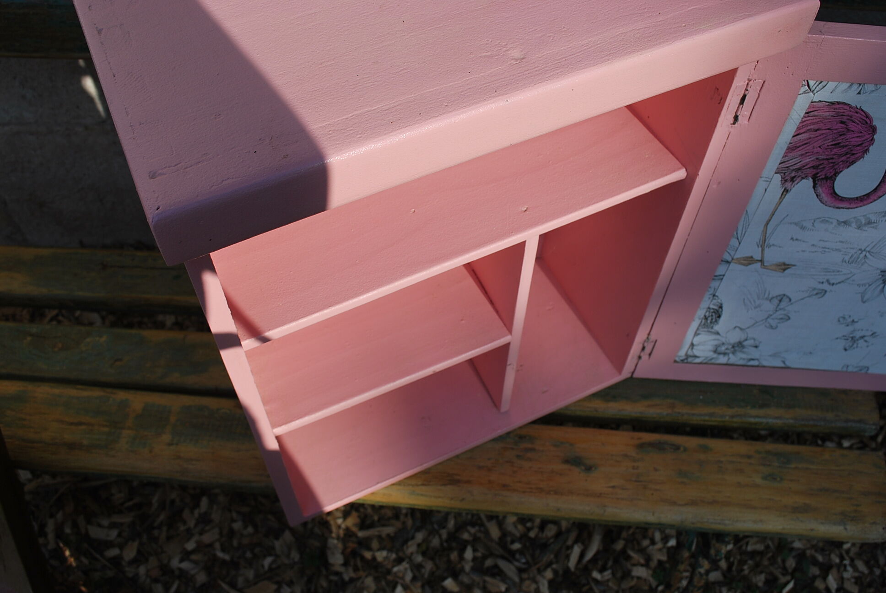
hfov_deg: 57.2
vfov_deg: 40.1
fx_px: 813
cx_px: 443
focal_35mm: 33
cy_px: 296
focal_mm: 22
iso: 100
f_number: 8
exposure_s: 1/250
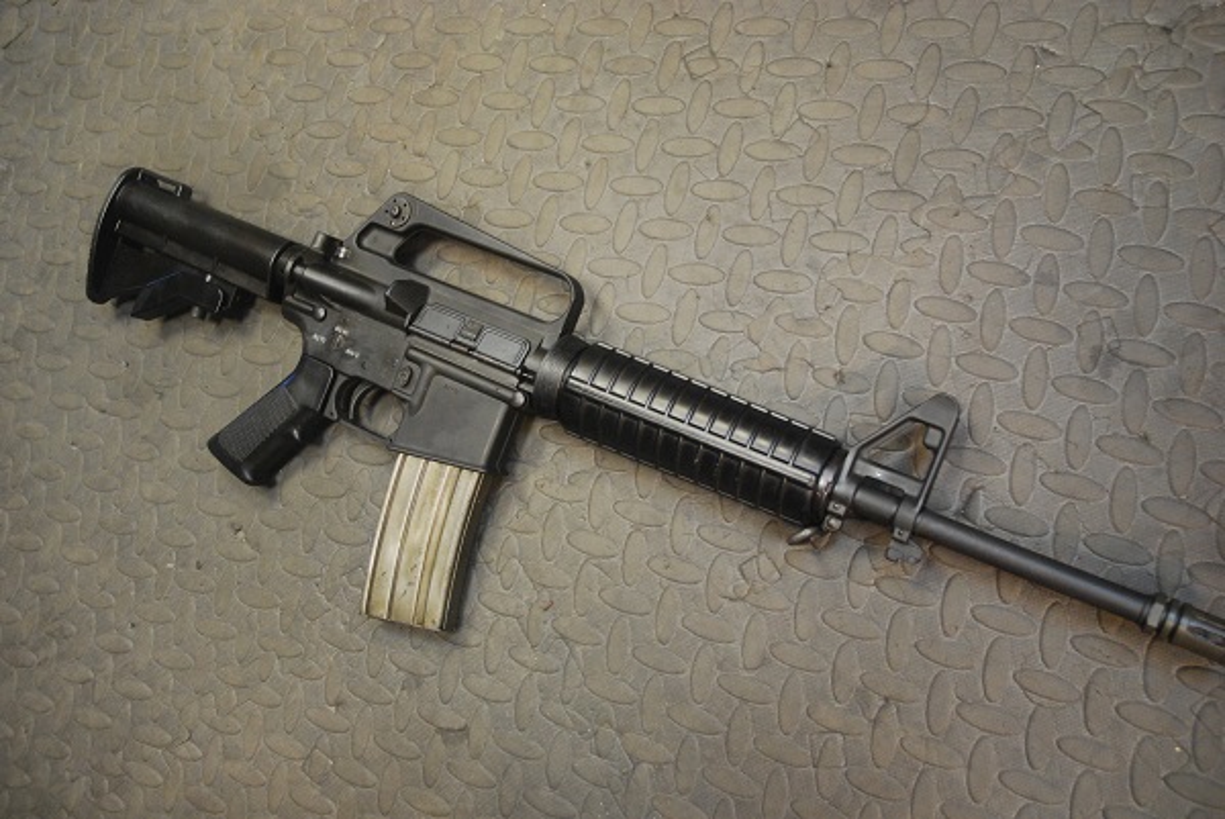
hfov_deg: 57.2
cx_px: 612
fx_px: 1124
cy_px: 410
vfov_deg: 40.0
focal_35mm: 33
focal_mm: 22
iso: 1100
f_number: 3.8
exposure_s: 1/30
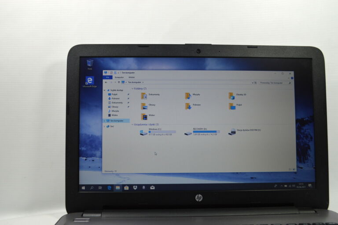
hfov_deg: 57.2
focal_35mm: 33
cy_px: 112
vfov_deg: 40.0
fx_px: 310
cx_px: 169
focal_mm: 22
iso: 400
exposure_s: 1/125
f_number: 5.6
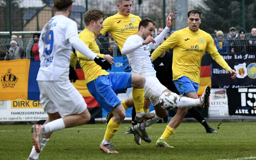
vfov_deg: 6.1
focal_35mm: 215
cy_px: 81
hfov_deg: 9.8
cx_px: 145
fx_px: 1500
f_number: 5
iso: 8000
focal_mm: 175
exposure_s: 1/1600
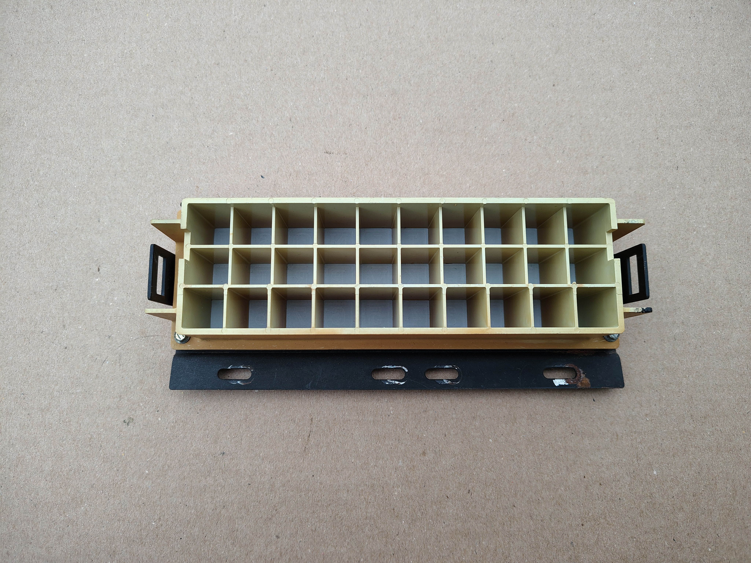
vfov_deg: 56.8
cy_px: 282
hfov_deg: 71.6
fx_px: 521
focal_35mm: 24
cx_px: 376
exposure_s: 1/100
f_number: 1.8
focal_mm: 5.56
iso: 128
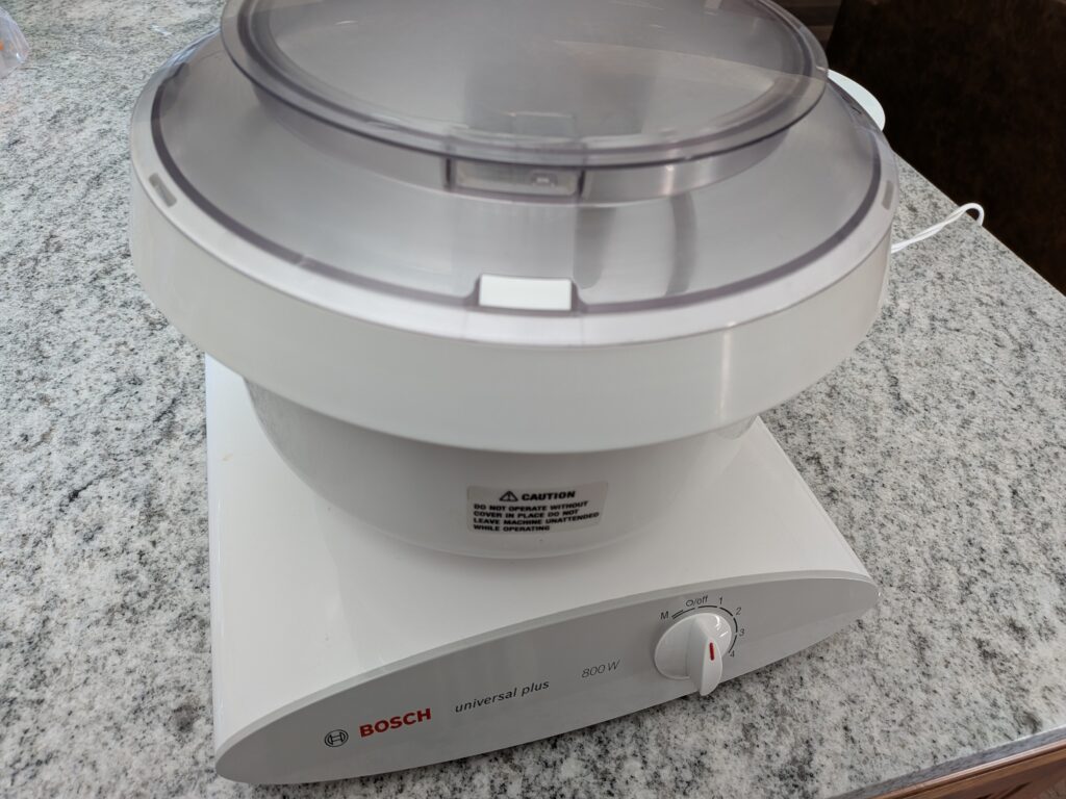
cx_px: 533
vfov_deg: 56.8
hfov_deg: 71.6
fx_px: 739
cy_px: 400
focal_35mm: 24
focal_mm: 4.53
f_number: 1.7
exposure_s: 1/25
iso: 64
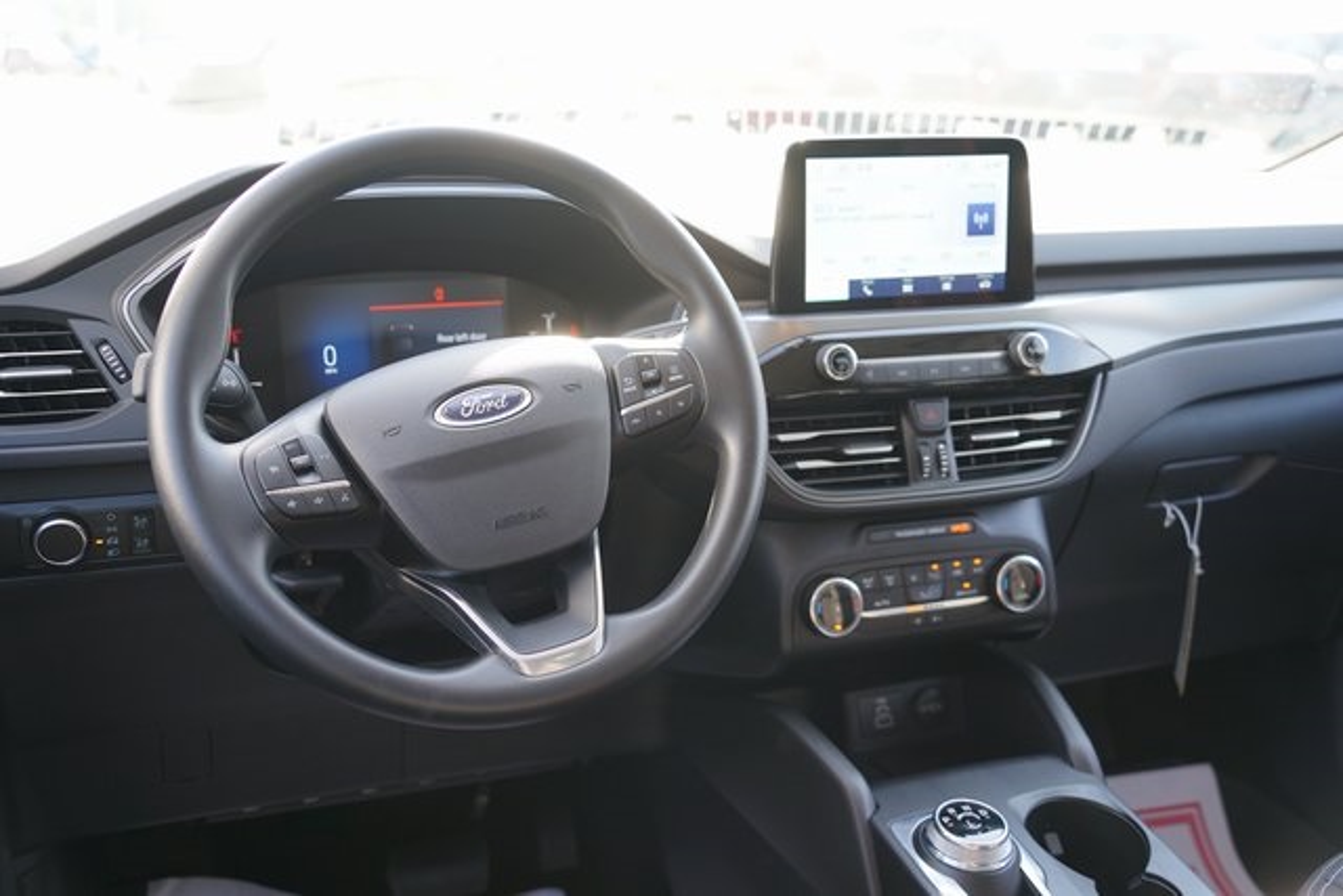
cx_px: 672
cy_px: 448
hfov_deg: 49.5
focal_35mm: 39
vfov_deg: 34.2
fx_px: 1455
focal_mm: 39
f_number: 4
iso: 160
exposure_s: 1/60
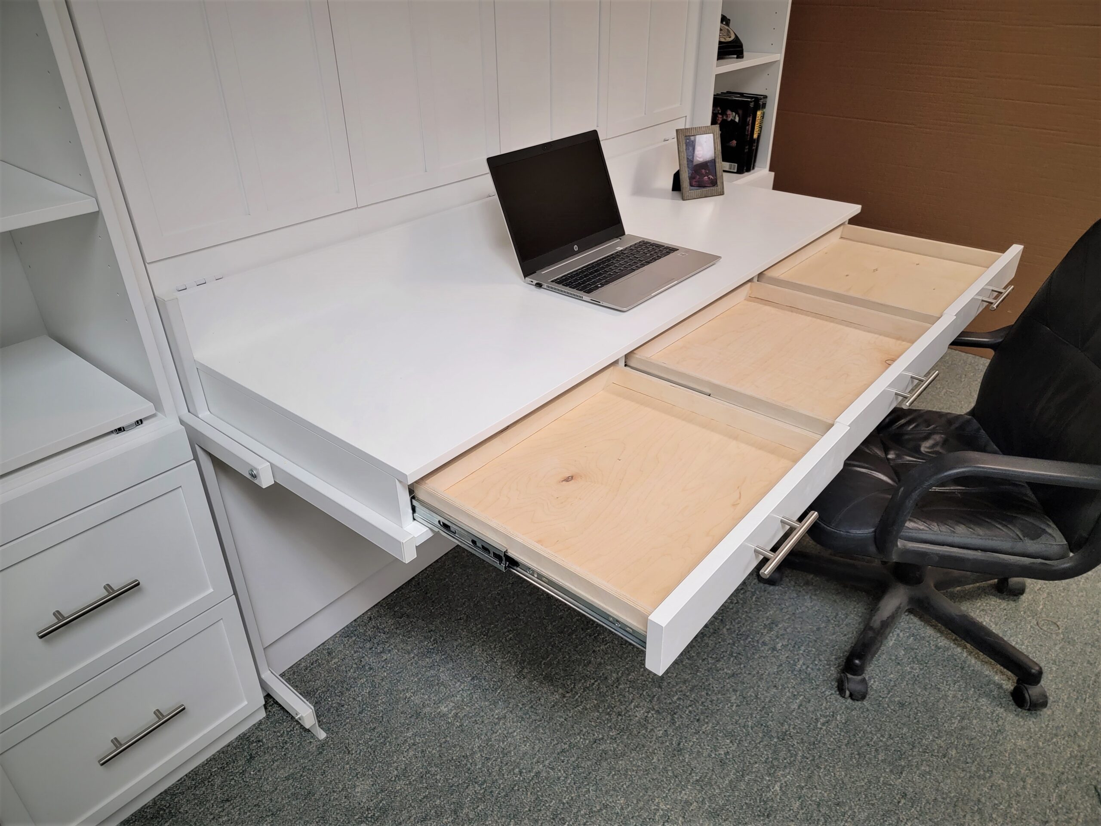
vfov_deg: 56.8
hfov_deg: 71.6
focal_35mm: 24
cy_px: 413
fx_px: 763
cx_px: 550
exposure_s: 1/120
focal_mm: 6.7
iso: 250
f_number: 1.8
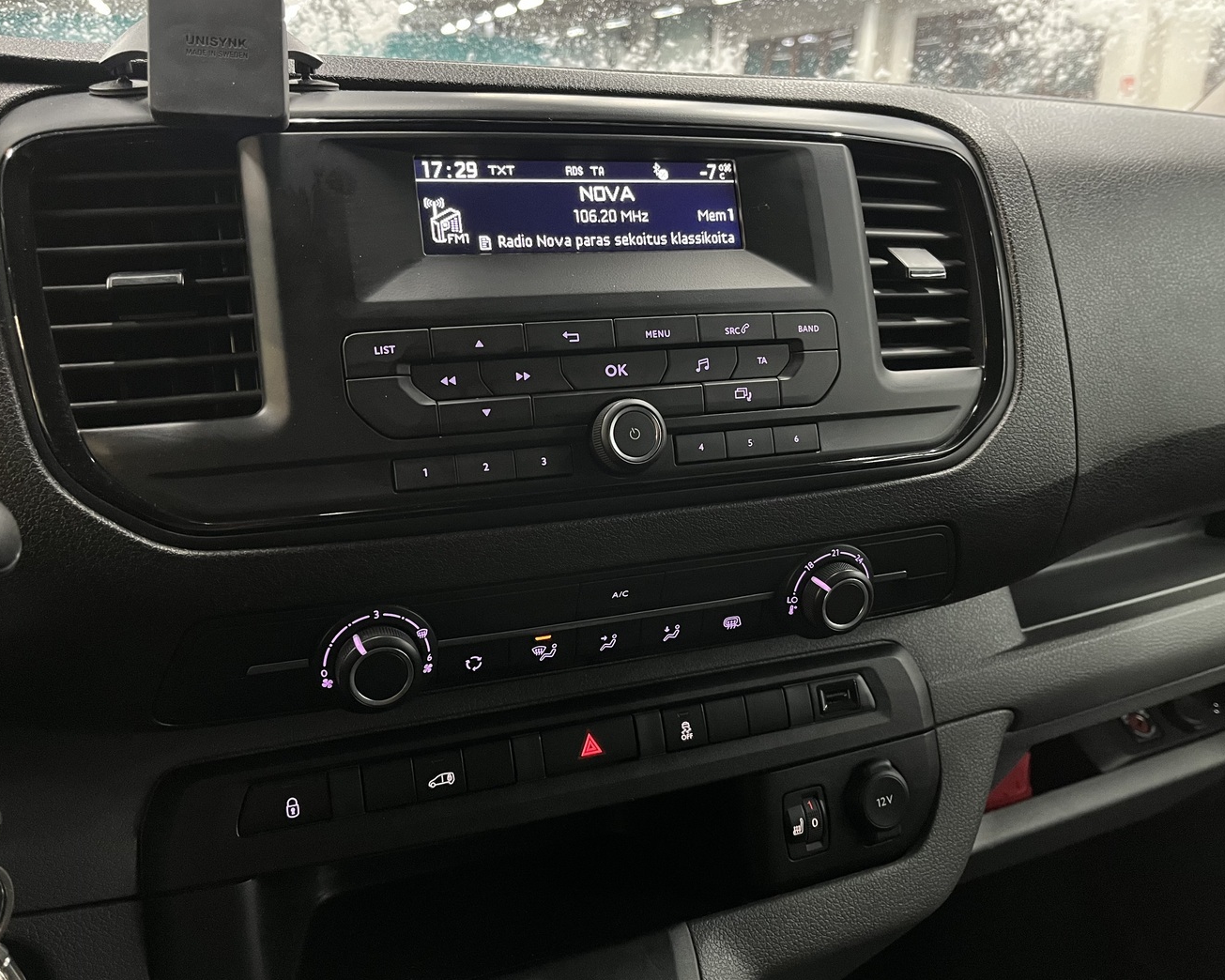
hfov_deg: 62.2
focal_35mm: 28
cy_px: 490
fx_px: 1015
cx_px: 583
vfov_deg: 51.5
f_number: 1.6
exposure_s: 1/50
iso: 320
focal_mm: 5.1
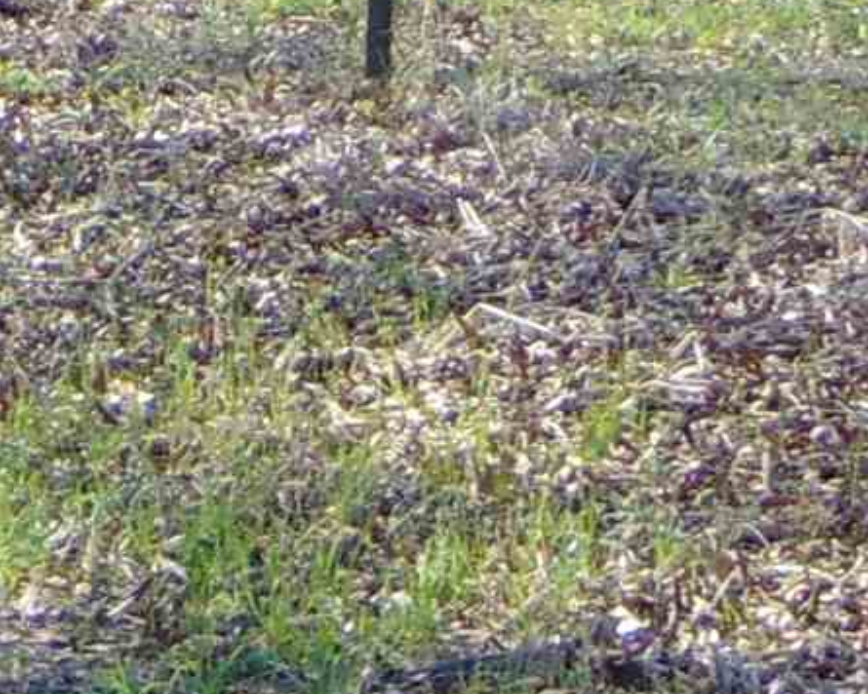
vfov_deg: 3.8
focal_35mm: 404
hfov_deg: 4.7
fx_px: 10379
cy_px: -1117
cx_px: -1188
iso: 80
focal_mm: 10.8
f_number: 3.6
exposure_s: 1/250
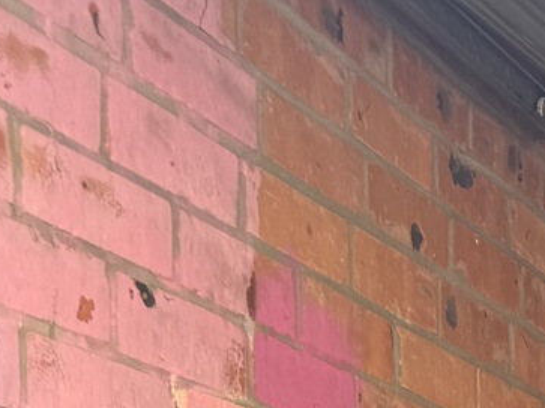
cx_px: 1276
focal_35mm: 127
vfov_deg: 10.4
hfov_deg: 12.5
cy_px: 912
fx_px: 1999
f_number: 1.78
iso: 80
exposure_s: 1/121
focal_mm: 6.76
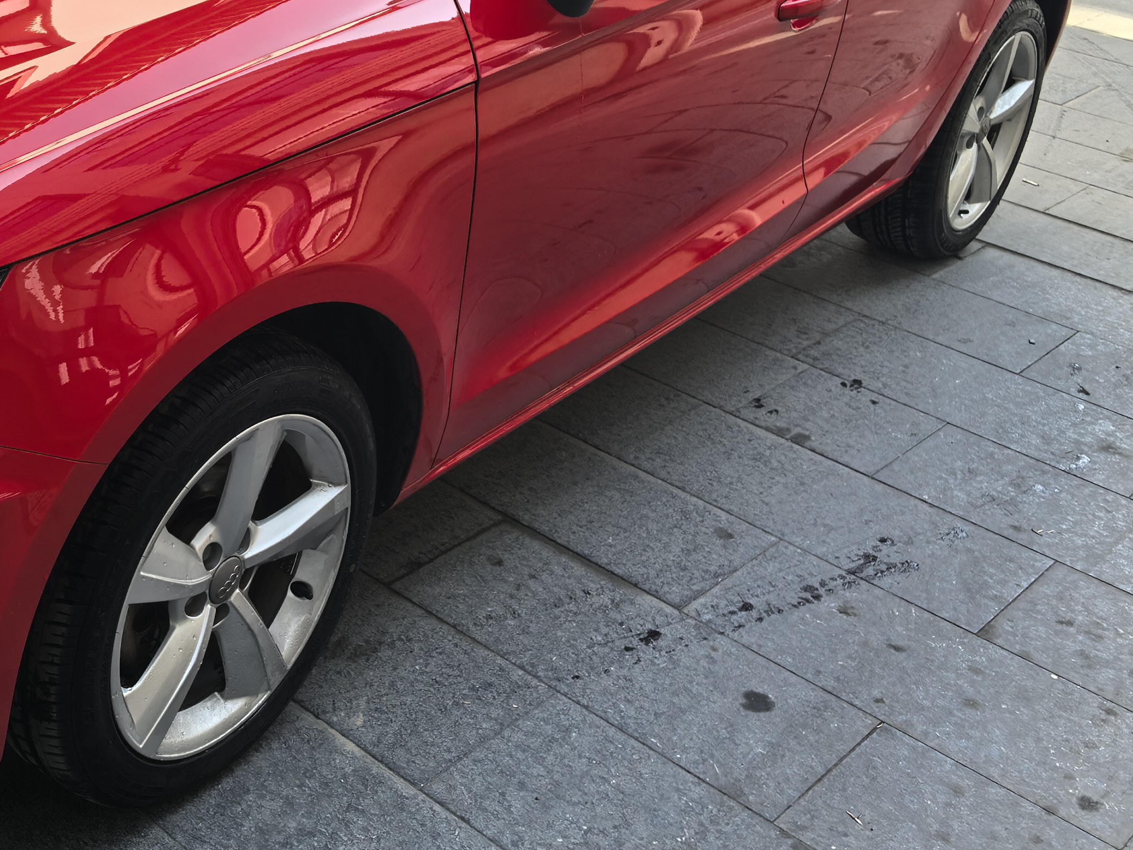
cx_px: 64
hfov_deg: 34.3
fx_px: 1702
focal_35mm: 52
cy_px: 169
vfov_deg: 27.5
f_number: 2
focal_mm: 6.35
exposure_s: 1/550
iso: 50
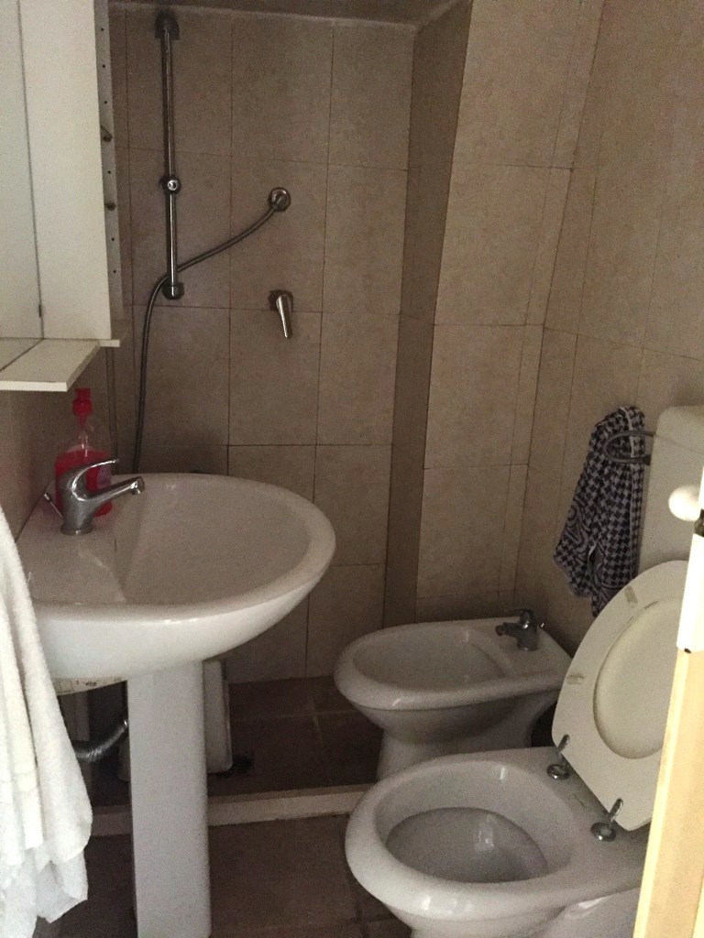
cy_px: 469
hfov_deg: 48.2
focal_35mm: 29
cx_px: 352
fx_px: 786
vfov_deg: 61.7
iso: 800
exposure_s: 1/17
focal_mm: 4.15
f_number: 2.2
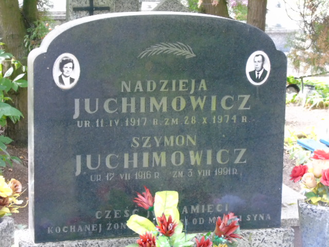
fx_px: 893
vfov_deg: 15.7
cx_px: 164
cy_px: 124
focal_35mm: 94
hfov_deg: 20.9
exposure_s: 1/40
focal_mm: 17
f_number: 4.3
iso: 800
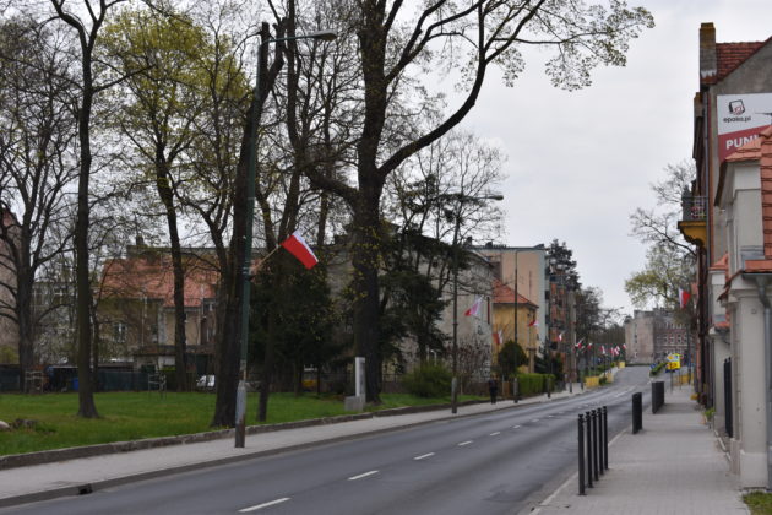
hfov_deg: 29.2
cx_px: 386
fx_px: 1480
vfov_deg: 19.7
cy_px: 258
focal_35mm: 69
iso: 100
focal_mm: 46
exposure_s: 1/250
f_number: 8
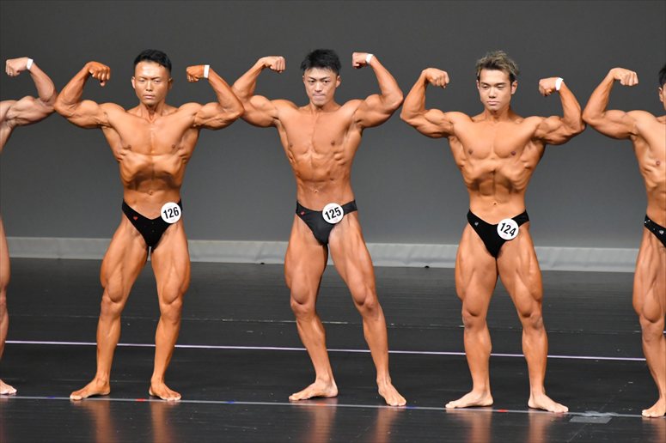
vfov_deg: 4.4
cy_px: 222
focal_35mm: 315
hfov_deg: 6.5
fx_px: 5825
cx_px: 333
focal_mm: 210
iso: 5000
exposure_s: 1/400
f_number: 5.6
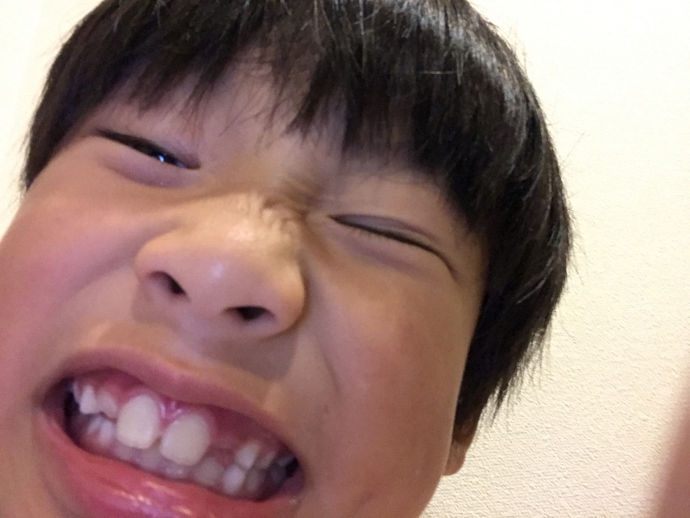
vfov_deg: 44.2
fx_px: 638
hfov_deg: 56.8
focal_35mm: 32
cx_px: 345
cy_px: 259
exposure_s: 1/15
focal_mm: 2.87
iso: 640
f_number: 2.2
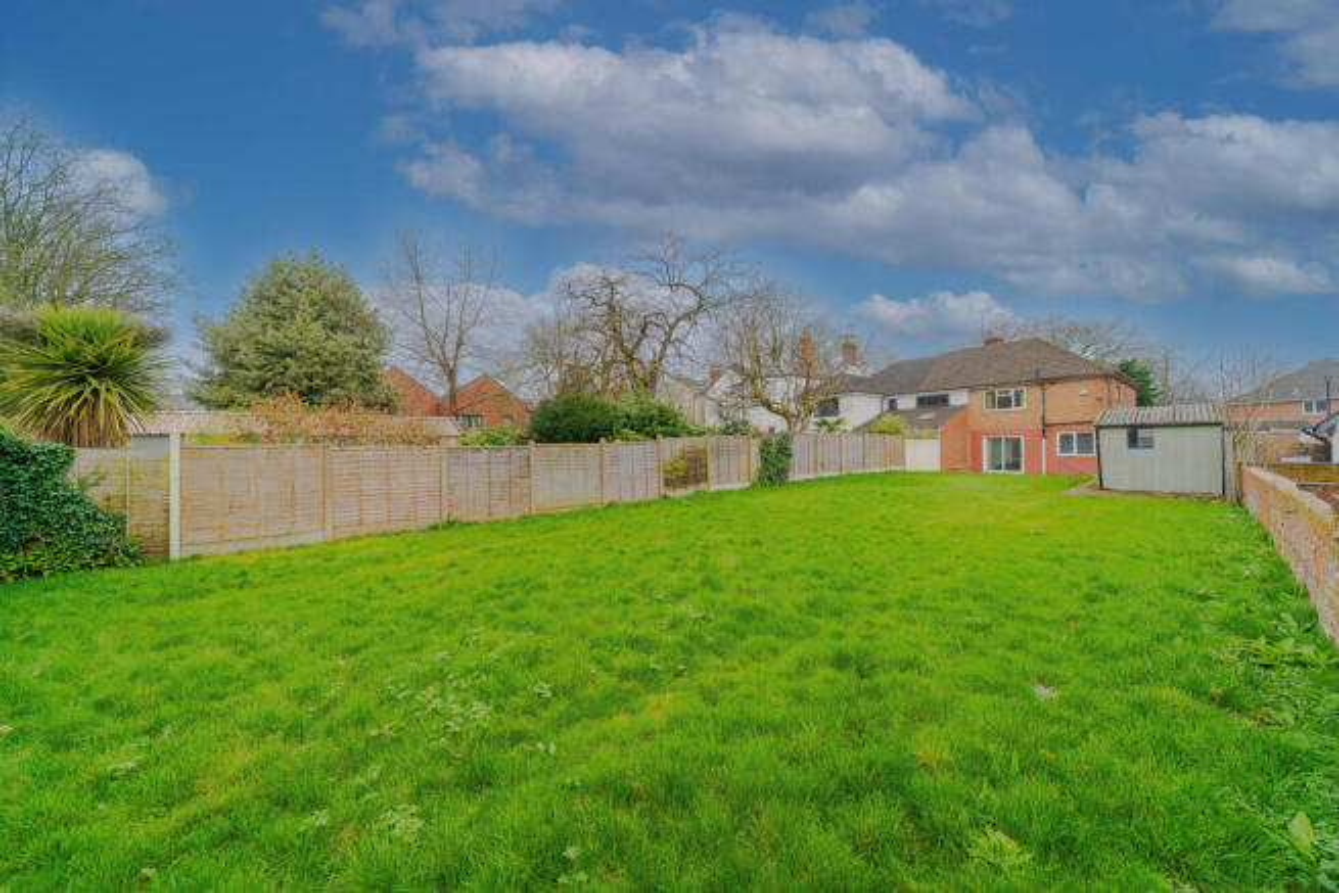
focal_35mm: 12
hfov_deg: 112.6
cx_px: 670
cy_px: 446
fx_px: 446
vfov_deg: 90.0
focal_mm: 12
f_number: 5.6
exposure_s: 1/200
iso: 100
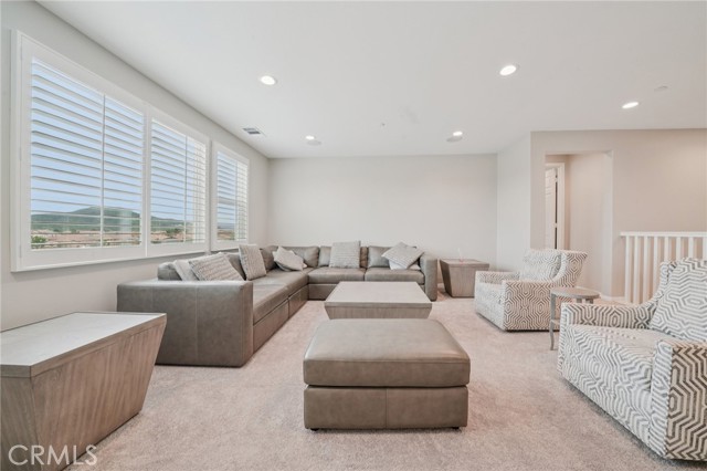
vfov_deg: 89.9
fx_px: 236
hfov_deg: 112.6
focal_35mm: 12
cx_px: 354
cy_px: 236
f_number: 11
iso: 400
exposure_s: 1/20
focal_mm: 12
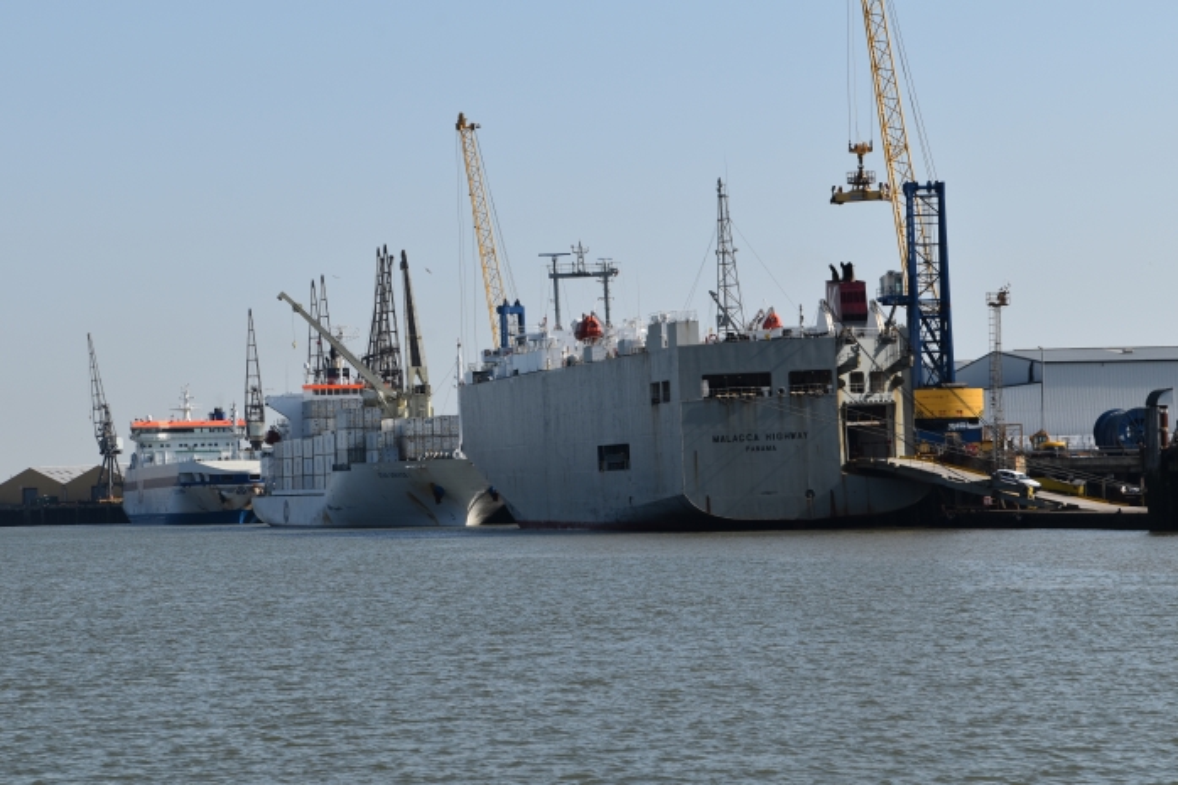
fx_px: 3827
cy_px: 392
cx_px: 589
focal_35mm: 117
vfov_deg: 11.7
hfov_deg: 17.5
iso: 200
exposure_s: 1/400
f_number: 10
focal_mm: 78
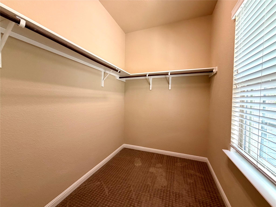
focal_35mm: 14
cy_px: 104
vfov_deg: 85.7
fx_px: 112
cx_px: 138
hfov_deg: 102.1
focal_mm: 2.22
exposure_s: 1/60
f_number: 2.2
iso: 200
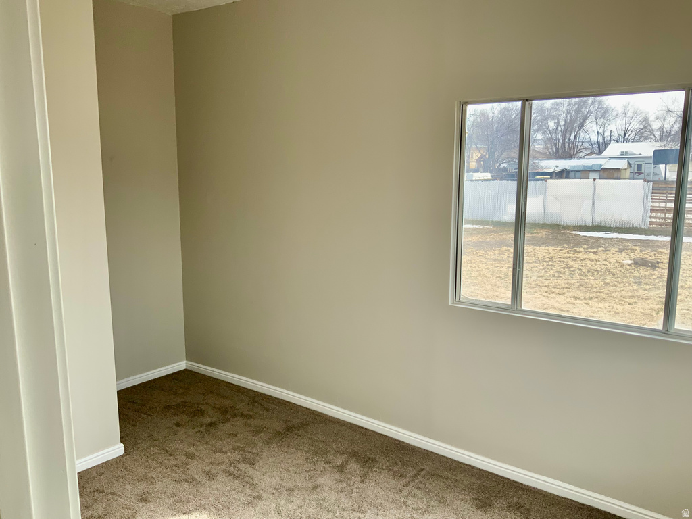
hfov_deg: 61.7
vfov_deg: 48.2
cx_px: 346
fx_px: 580
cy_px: 260
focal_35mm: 29
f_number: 1.8
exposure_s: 1/178
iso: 16
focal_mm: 3
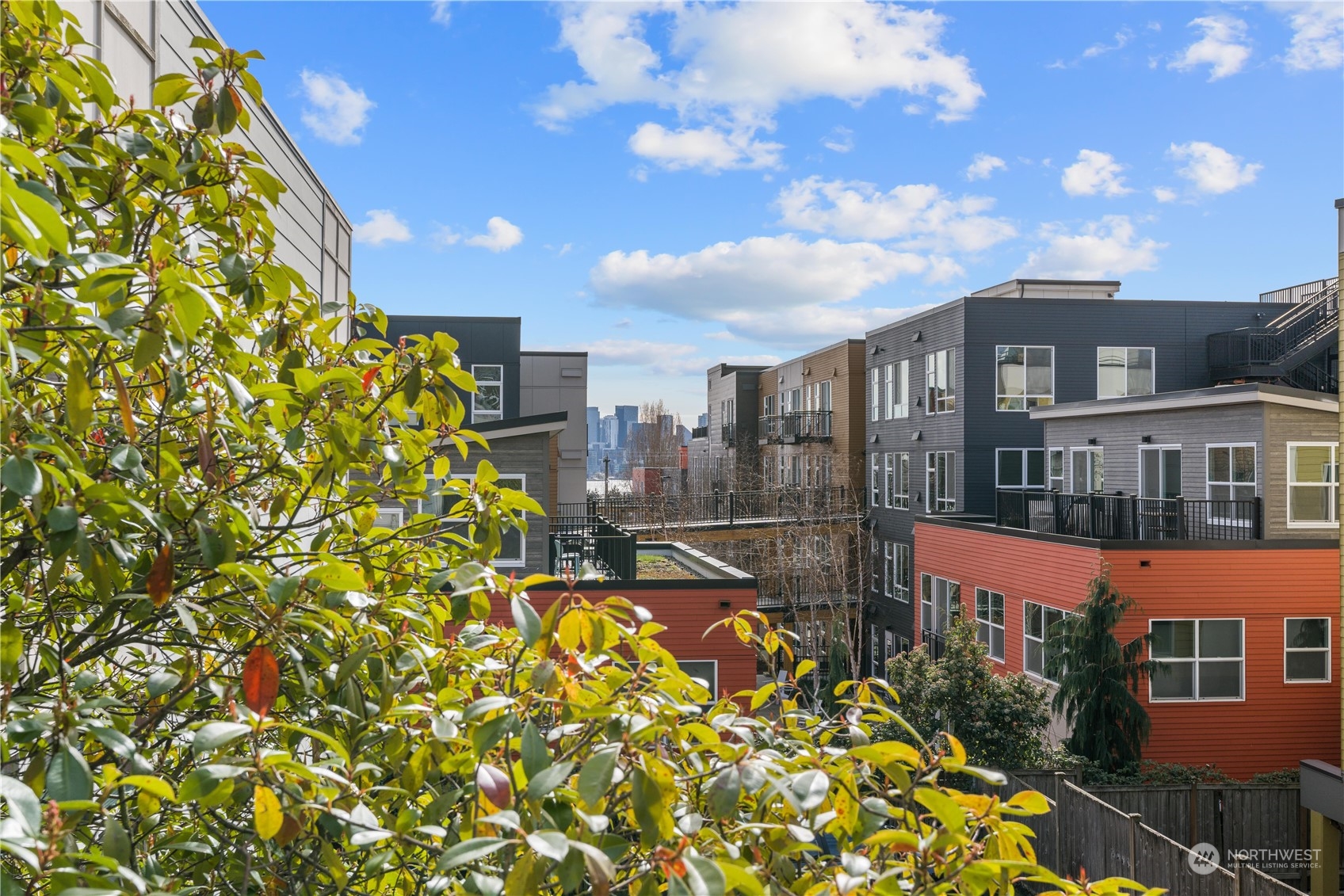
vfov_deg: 37.9
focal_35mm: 35
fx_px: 1307
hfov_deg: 54.4
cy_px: 448
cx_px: 672
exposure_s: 1/320
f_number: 9
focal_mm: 35
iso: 320
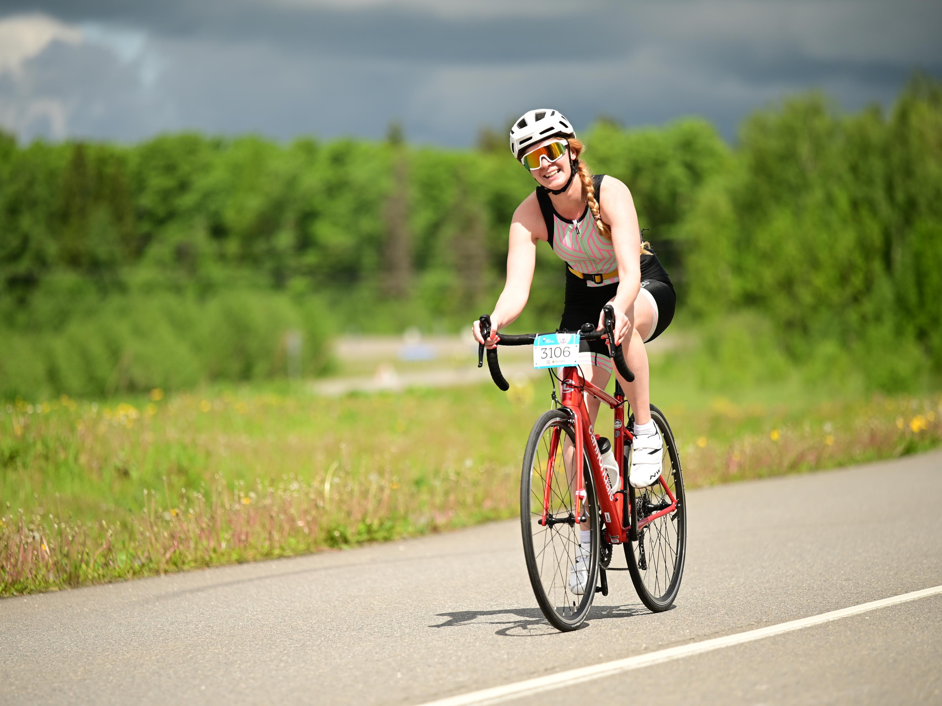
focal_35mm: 190
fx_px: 5170
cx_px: 449
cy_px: 352
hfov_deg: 10.4
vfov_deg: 7.8
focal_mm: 175
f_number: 2.8
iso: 200
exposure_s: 1/3200
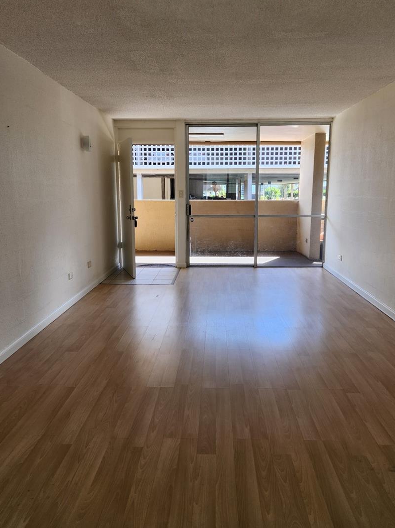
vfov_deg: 67.3
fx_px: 396
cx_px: 206
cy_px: 255
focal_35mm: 26
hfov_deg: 53.0
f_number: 1.8
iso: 50
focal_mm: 5.4
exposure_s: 1/180
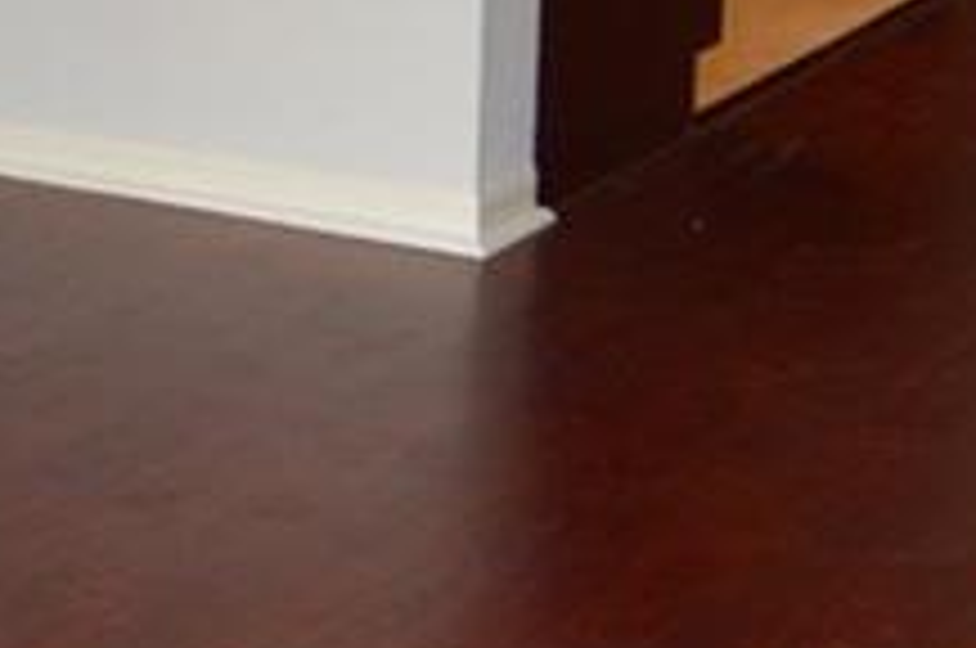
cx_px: -400
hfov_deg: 14.6
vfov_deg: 10.3
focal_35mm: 133
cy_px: 151
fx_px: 3600
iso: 400
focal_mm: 12
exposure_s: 1/60
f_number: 4
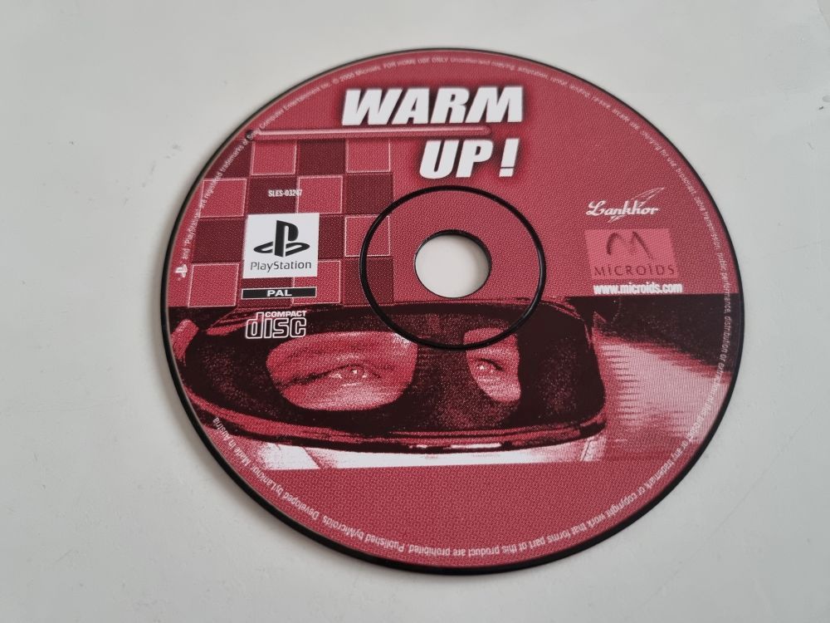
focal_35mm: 26
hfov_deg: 67.3
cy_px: 312
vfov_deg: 53.1
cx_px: 415
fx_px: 623
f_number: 1.8
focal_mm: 5.4
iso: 640
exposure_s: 1/33
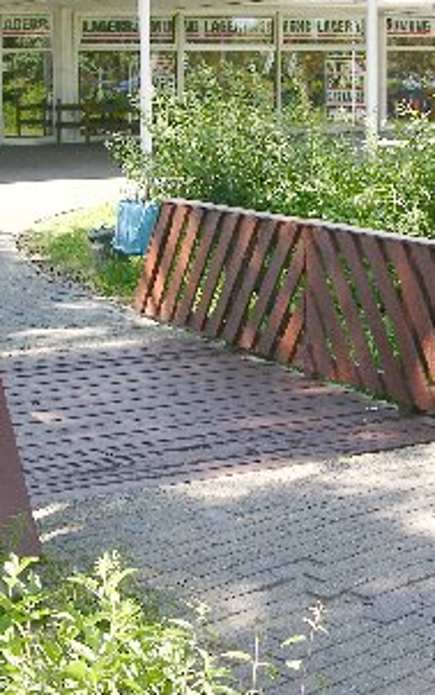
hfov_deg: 18.1
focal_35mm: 72
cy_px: 292
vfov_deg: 28.5
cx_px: 158
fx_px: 1364
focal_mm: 8.9
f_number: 5.6
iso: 50
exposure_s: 1/56.7
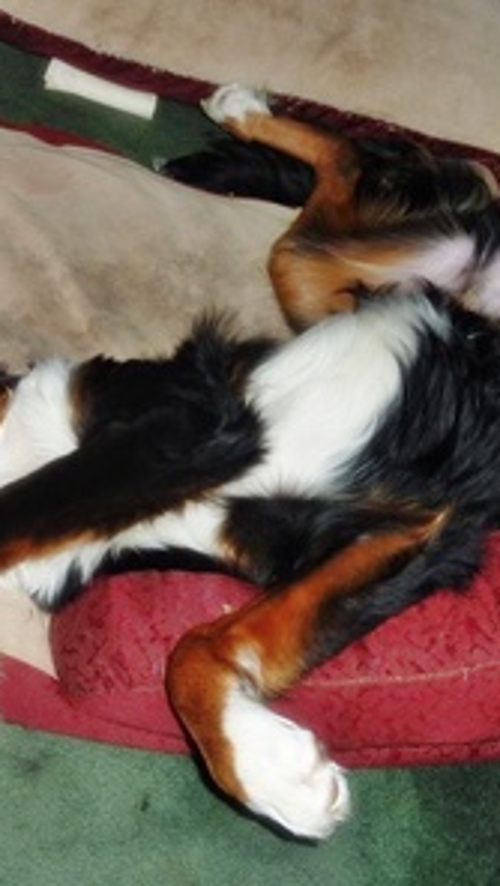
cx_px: 201
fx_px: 1176
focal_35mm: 50
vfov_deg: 41.3
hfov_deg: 24.0
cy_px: 443
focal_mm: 4.7
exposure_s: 1/30
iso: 100
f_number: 3.4
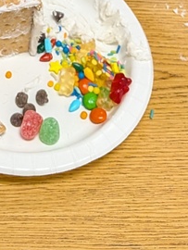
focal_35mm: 91
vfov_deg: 17.7
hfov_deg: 16.1
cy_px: -186
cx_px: 29
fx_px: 658
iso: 291
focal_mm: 4.53
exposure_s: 1/100
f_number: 1.7
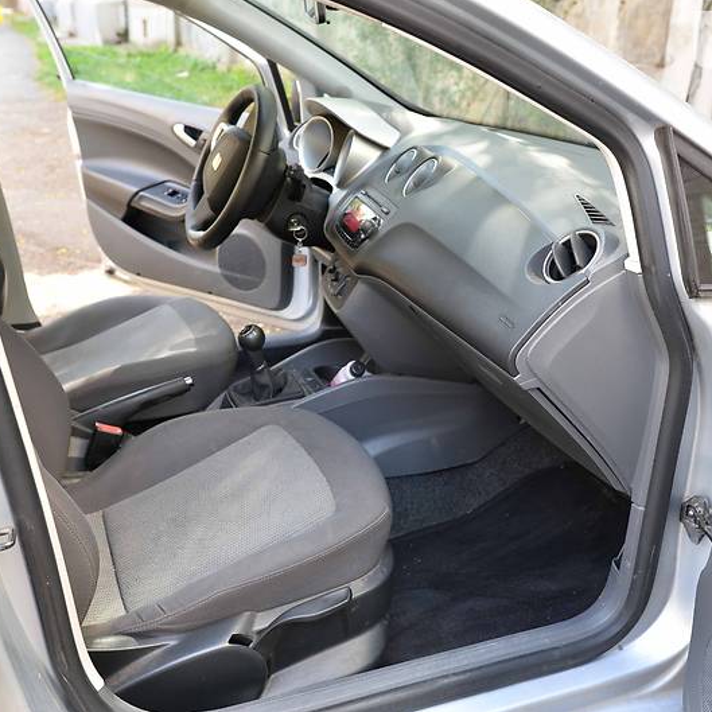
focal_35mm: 36
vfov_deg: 46.0
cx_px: 369
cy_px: 354
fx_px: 838
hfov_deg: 46.0
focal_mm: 28
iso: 400
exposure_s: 1/60
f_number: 5
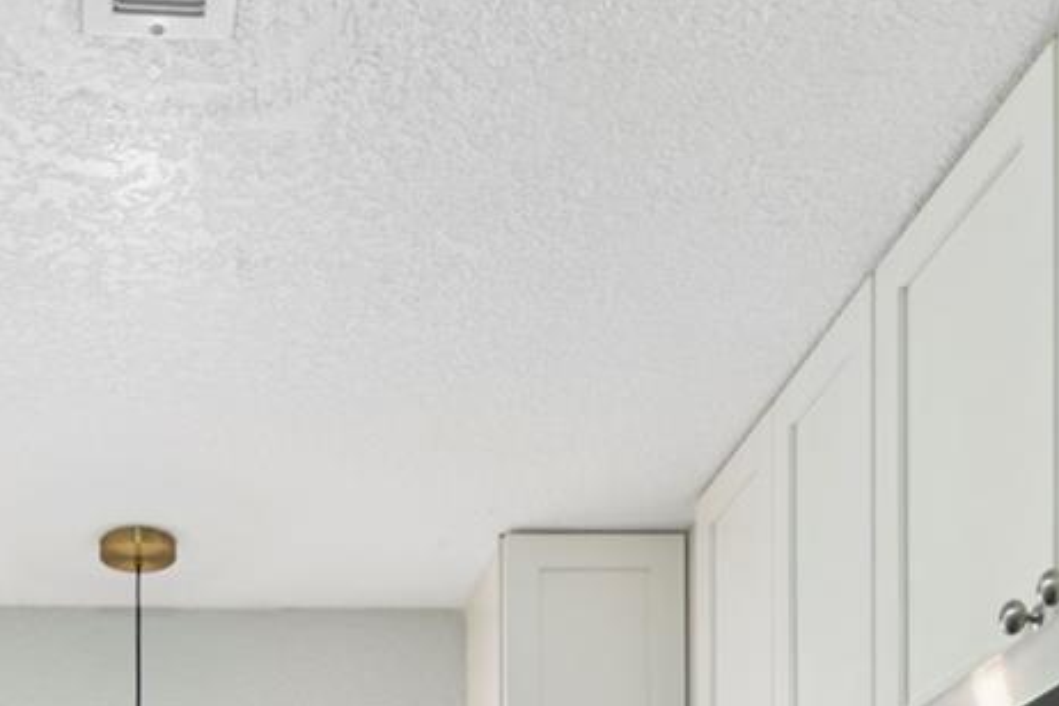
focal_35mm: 52
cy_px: 1197
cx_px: 199
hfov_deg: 36.8
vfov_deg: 20.3
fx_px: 1530
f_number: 4
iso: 100
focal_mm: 10
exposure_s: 1/3
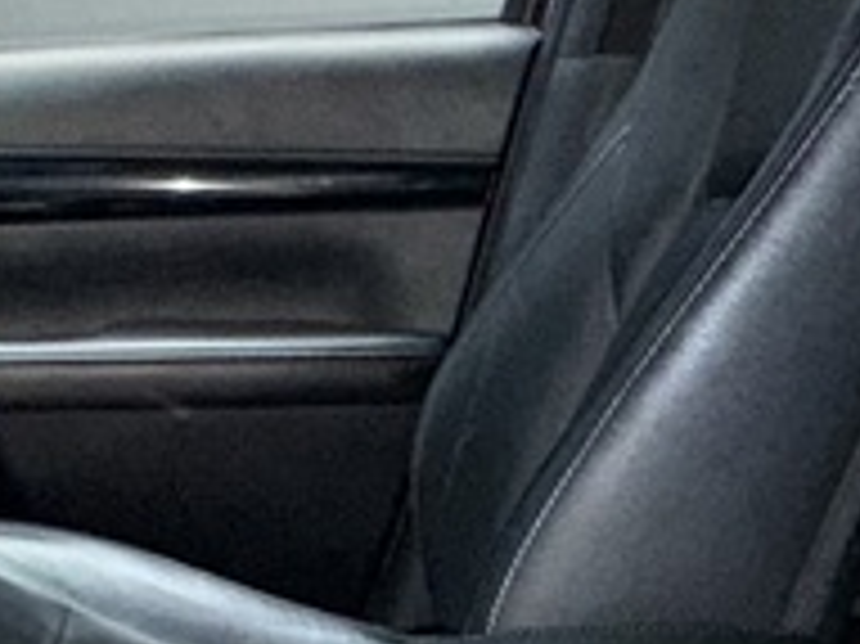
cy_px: 594
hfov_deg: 23.5
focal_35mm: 75
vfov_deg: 19.2
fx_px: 1862
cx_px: -207
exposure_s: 1/44
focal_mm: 2.22
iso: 200
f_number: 2.2
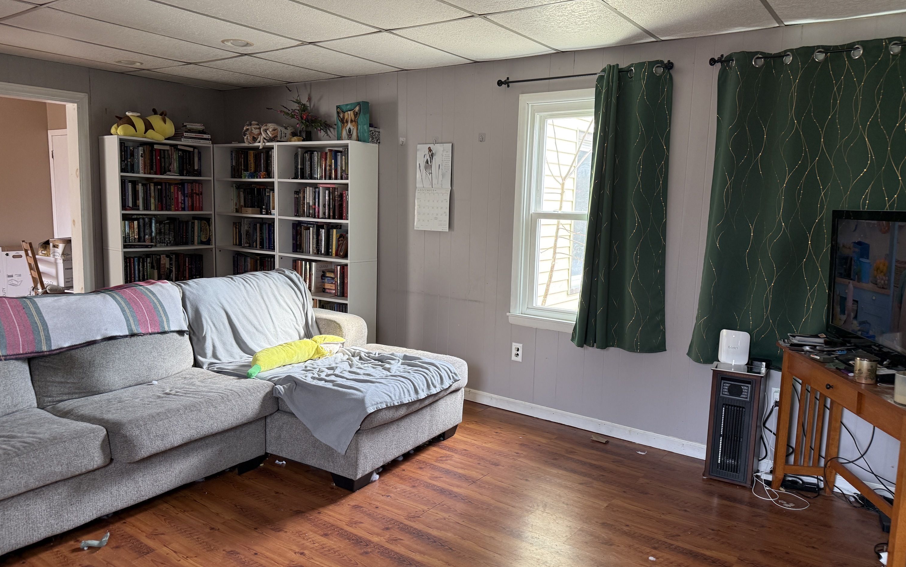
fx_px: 642
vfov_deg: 47.6
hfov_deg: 70.4
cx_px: 461
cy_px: 285
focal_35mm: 26
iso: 200
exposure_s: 1/106
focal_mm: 6.76
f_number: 1.78
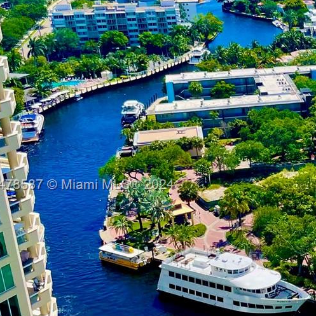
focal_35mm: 74
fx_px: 764
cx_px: 479
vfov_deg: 23.3
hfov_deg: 20.0
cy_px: 186
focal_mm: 4.2
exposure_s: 1/2451
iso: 32
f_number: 1.6
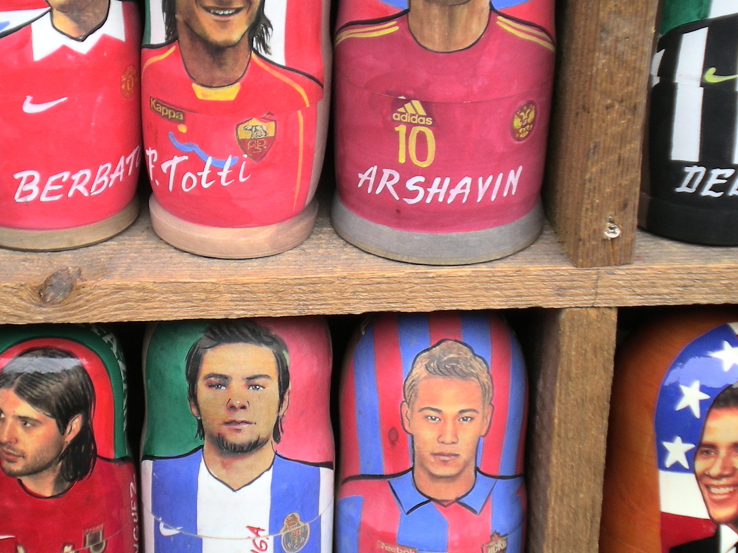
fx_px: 2047
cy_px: 233
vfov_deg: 15.4
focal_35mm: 96
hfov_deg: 20.4
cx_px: 260
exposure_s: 1/34.4
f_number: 3.9
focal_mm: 9.3
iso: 50
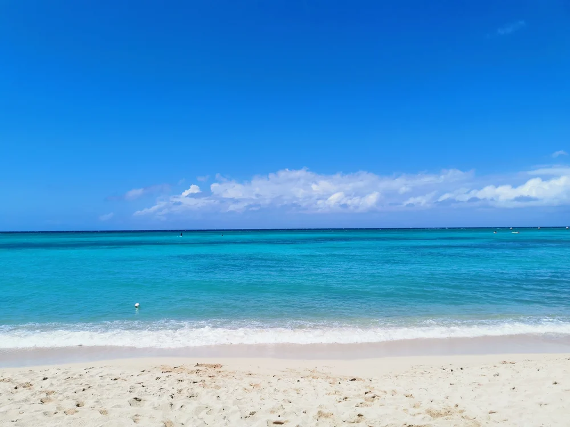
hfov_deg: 65.3
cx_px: 285
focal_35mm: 27
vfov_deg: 51.4
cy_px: 214
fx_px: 445
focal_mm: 5.56
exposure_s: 1/9709
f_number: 1.6
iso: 50
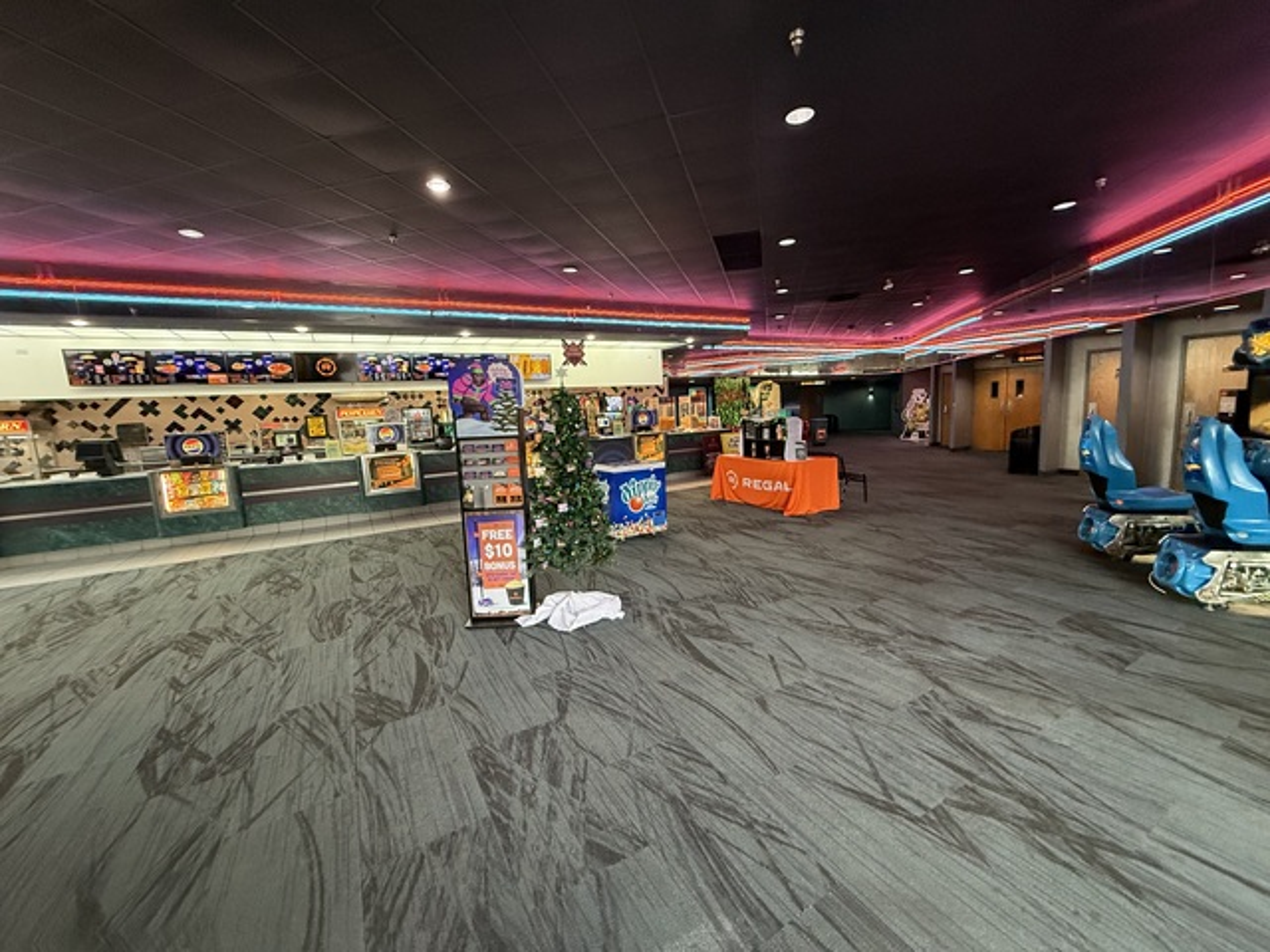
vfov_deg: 85.7
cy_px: 476
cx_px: 635
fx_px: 514
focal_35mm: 14
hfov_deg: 102.1
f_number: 2.2
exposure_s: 1/120
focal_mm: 2.22
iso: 500
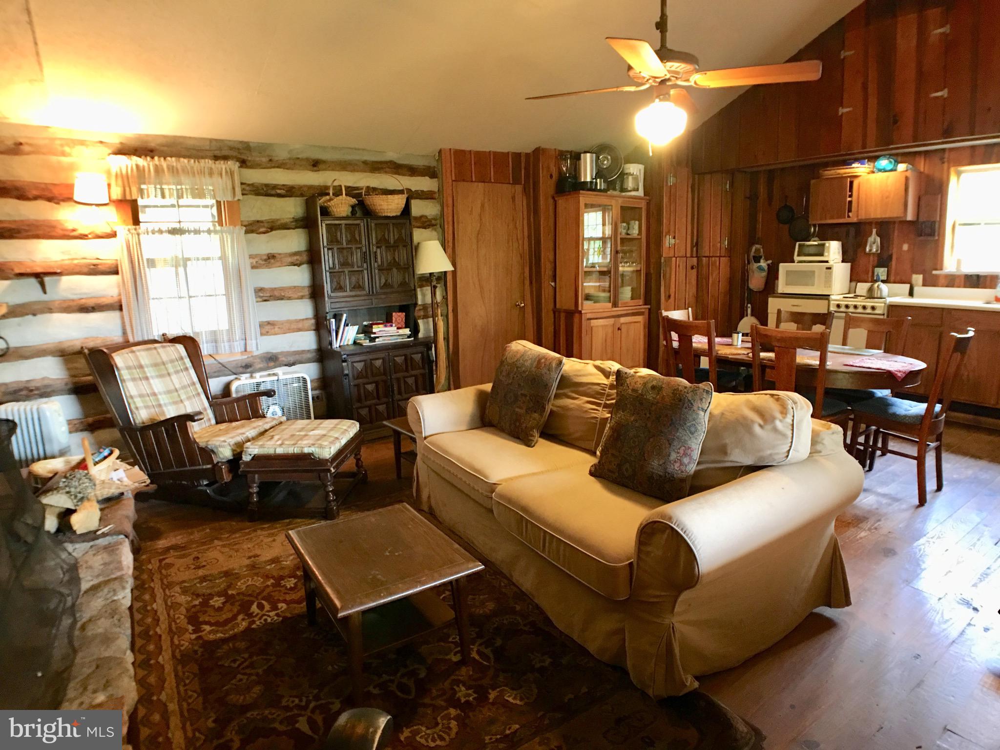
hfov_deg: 61.7
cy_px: 375
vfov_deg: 48.2
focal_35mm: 29
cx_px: 500
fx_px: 838
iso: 80
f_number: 2.2
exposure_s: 1/8
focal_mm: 4.15
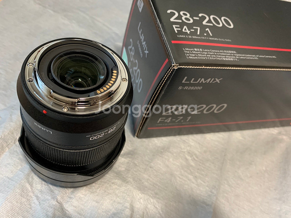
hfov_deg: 67.3
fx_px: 219
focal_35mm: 26
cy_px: 109
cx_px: 146
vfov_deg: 53.1
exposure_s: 1/30
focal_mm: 4.25
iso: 400
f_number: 1.8
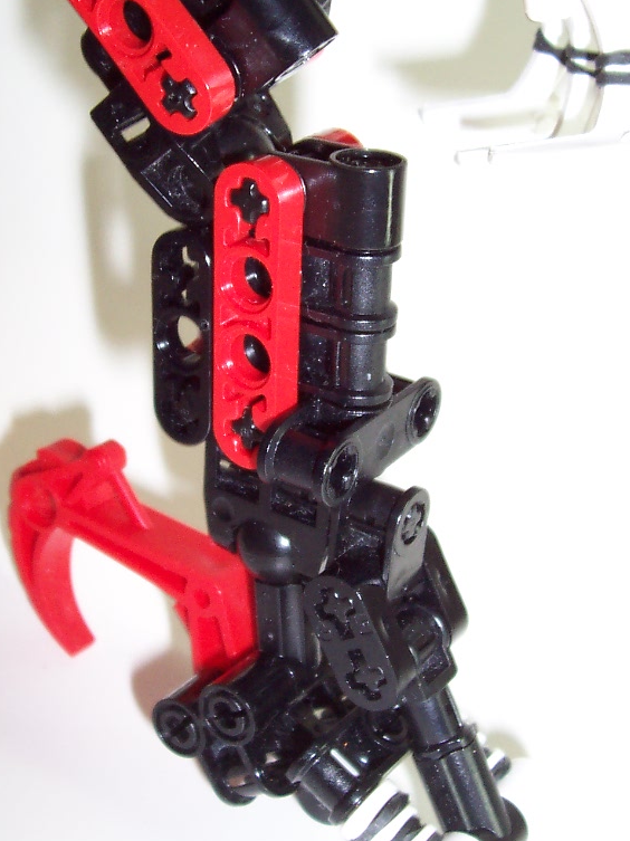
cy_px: 365
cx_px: 295
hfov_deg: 24.8
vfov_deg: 32.7
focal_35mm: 59
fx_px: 1433
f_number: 2.8
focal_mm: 5.6
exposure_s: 1/60
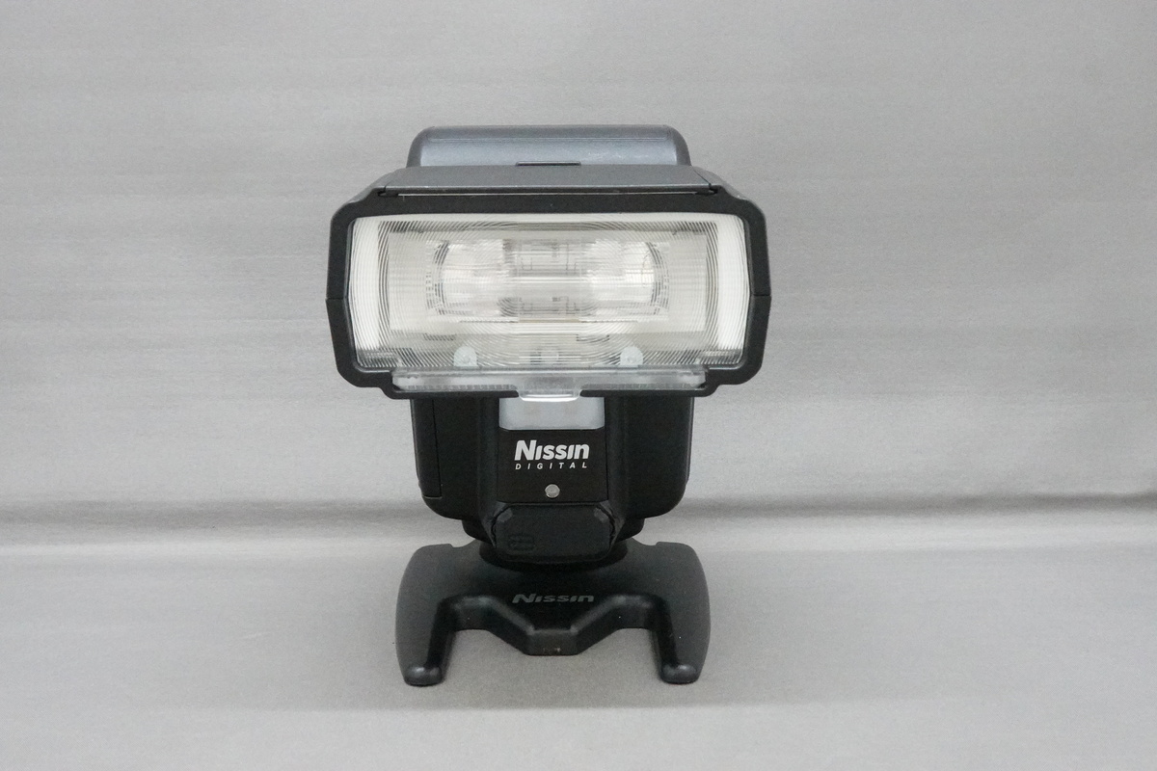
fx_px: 1478
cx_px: 578
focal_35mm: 46
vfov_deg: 29.2
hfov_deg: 42.7
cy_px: 386
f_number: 11
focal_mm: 17.19
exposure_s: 1/40
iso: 6400
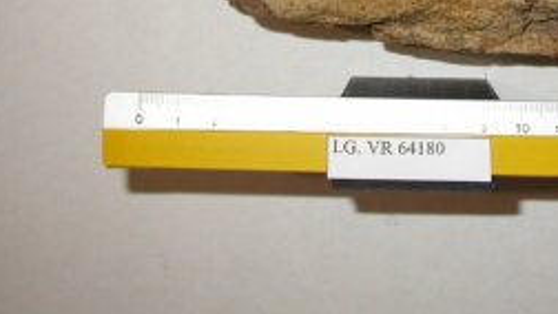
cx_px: 469
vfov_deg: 14.4
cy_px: -48
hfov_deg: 25.3
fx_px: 1214
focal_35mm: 82
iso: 100
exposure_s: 1/60
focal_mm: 7.85
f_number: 2.6
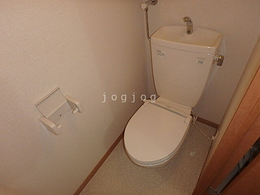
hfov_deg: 79.0
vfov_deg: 63.4
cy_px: 98
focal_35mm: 21
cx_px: 130
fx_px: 158
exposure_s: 1/30
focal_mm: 3.7
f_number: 3.5
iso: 400
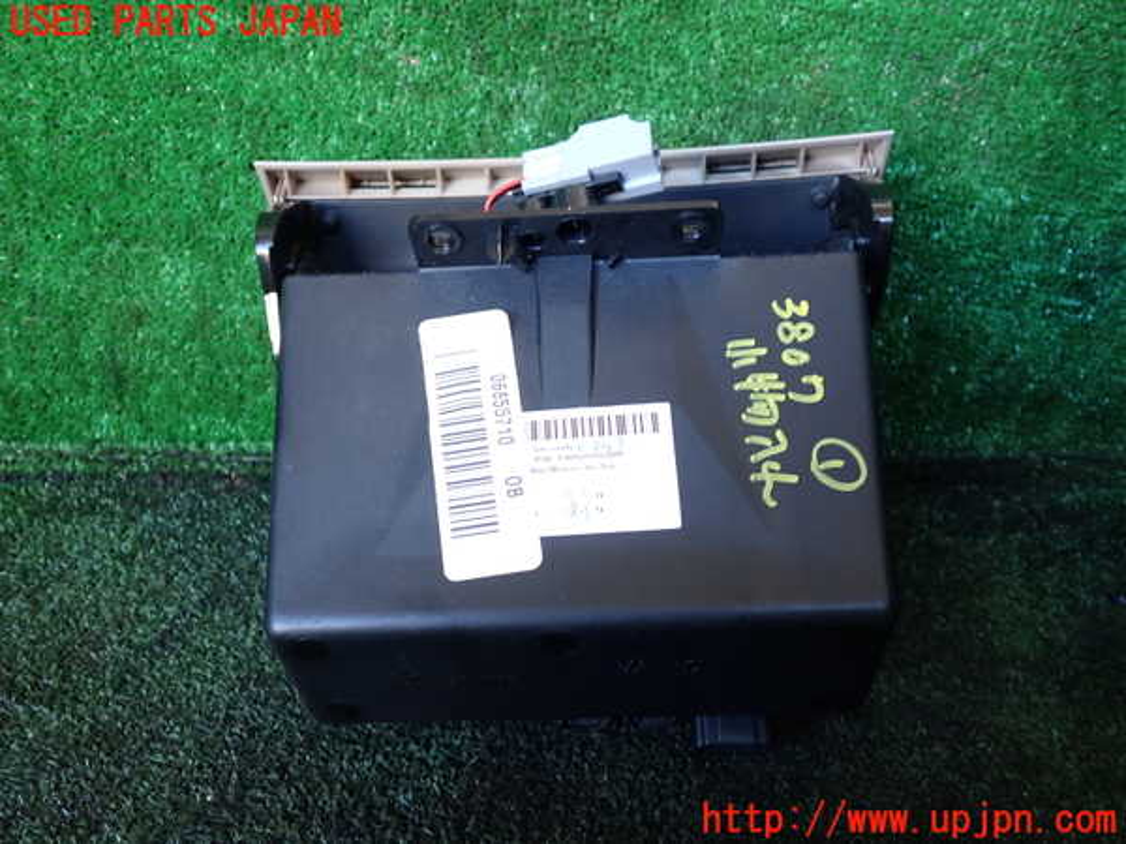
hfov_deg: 60.0
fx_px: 976
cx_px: 563
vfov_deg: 46.8
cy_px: 422
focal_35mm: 30
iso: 200
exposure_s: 1/30
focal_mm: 5.4
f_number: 2.3
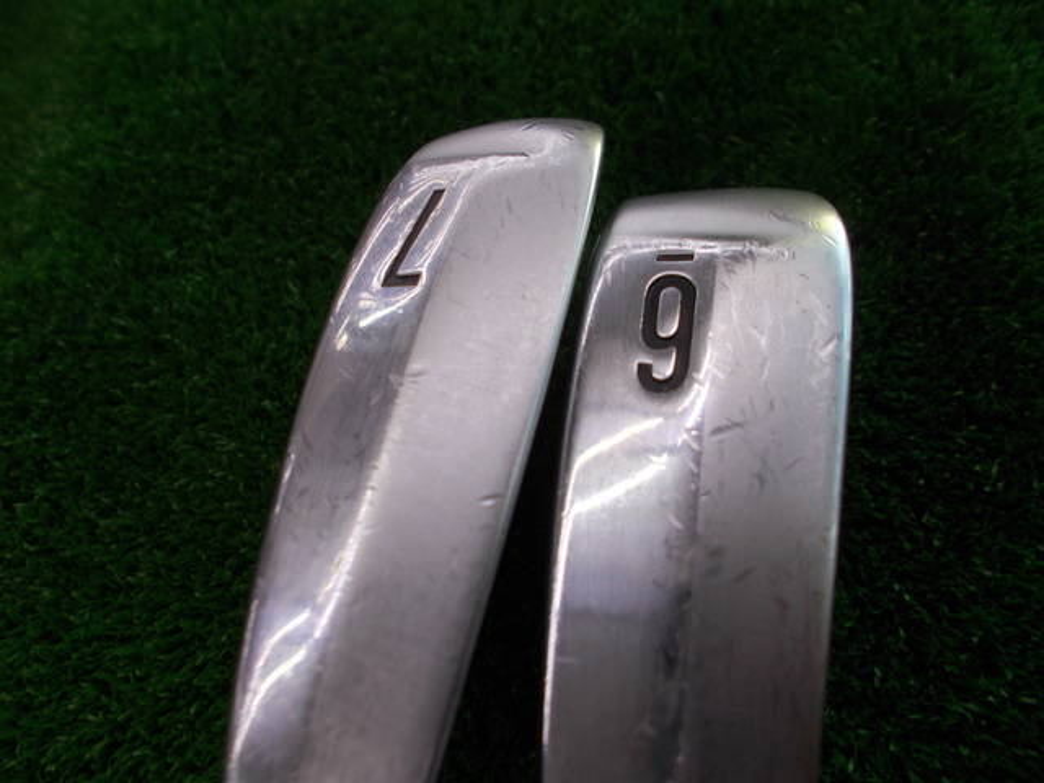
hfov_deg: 67.3
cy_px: 392
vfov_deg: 53.1
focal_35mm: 26
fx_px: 784
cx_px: 522
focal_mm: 4.6
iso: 80
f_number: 3.2
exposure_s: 1/60
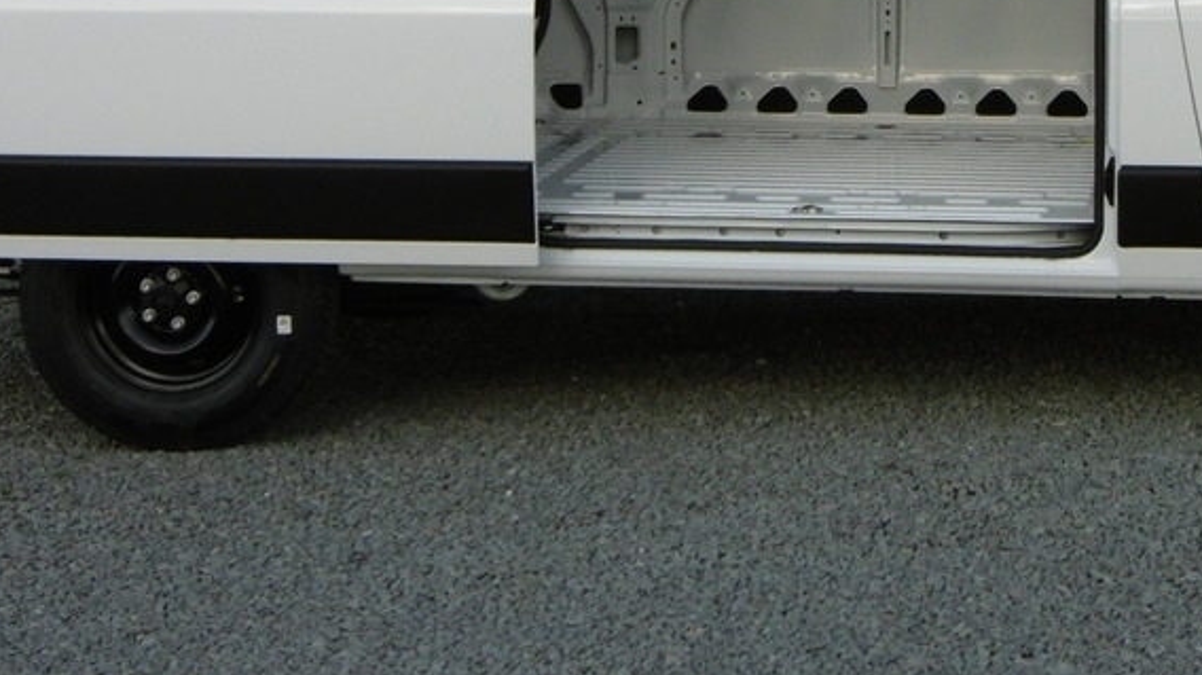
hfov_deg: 21.4
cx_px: 908
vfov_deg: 12.0
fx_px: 3154
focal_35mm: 99
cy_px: -78
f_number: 3.8
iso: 100
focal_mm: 7.7
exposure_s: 1/400
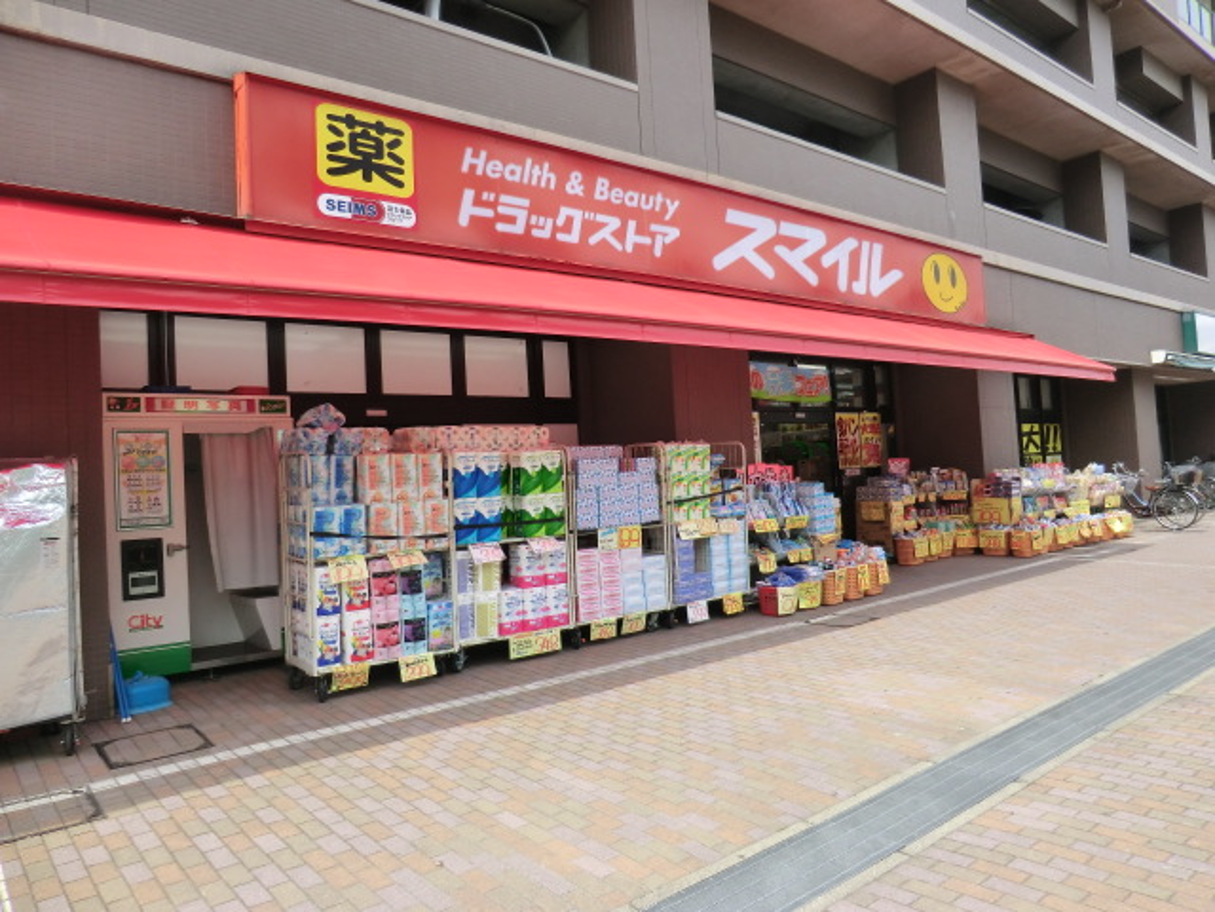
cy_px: 456
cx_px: 608
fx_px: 842
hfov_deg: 71.6
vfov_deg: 56.8
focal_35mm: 24
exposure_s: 1/500
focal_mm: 4.3
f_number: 3.2
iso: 80
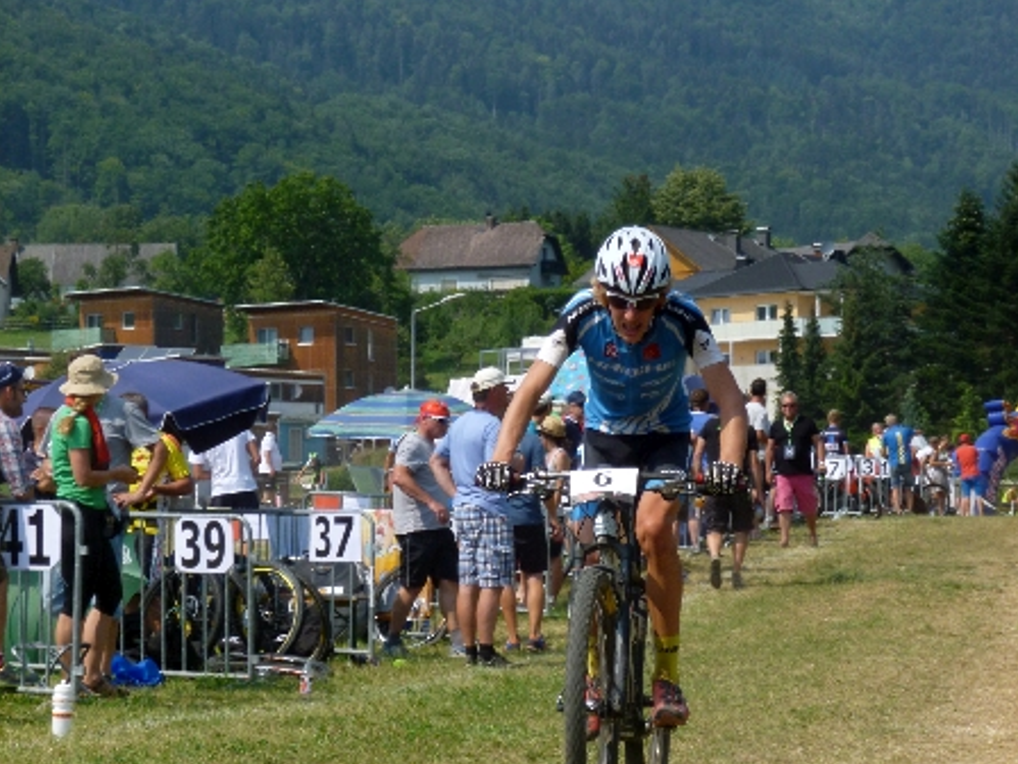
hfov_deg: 14.7
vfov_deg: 11.1
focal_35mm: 134
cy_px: 498
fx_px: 3941
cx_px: 509
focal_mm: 17.8
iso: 125
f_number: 5.3
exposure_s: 1/500
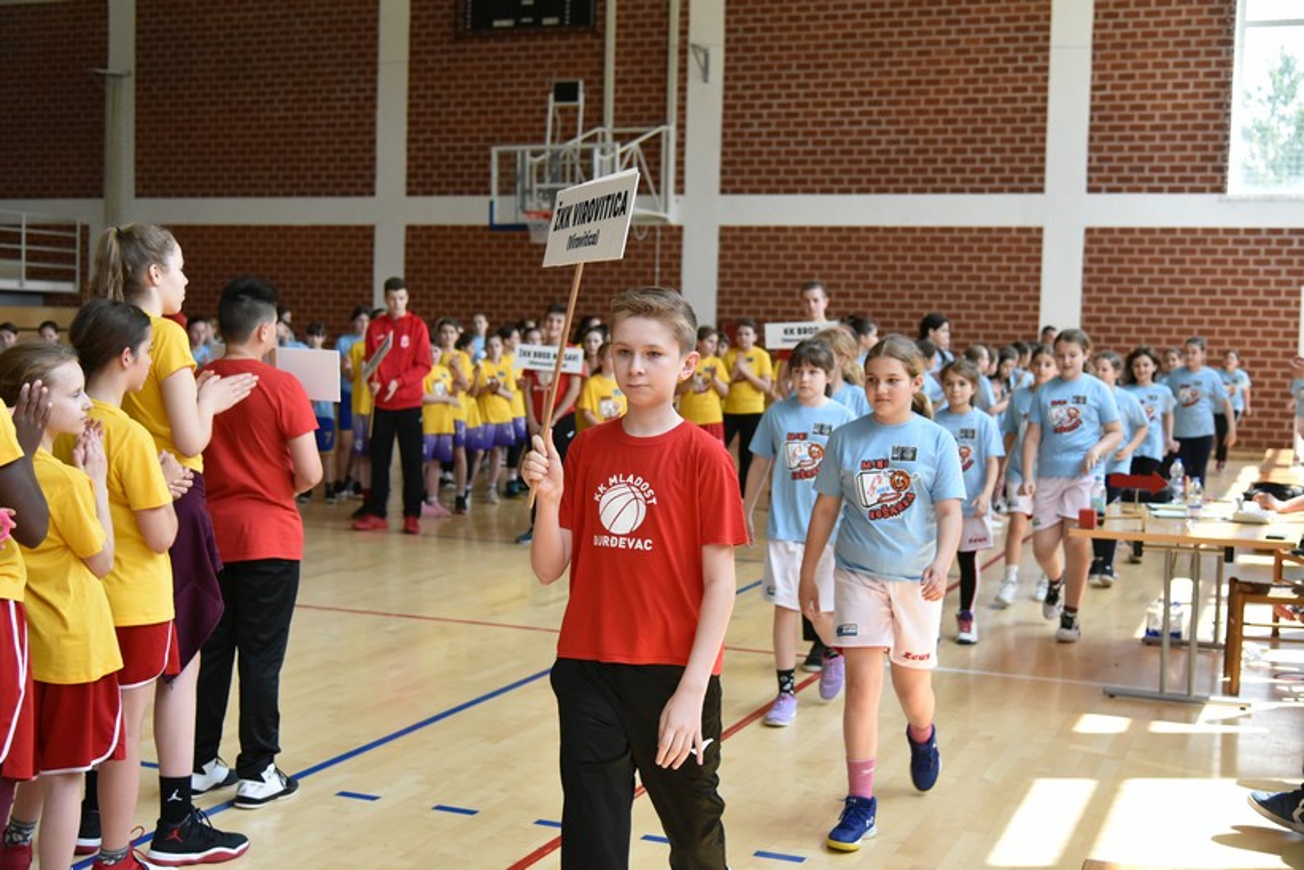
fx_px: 1666
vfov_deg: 29.3
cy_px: 435
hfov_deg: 42.7
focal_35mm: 46
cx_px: 652
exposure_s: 1/2000
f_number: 4
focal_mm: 46
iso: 3200
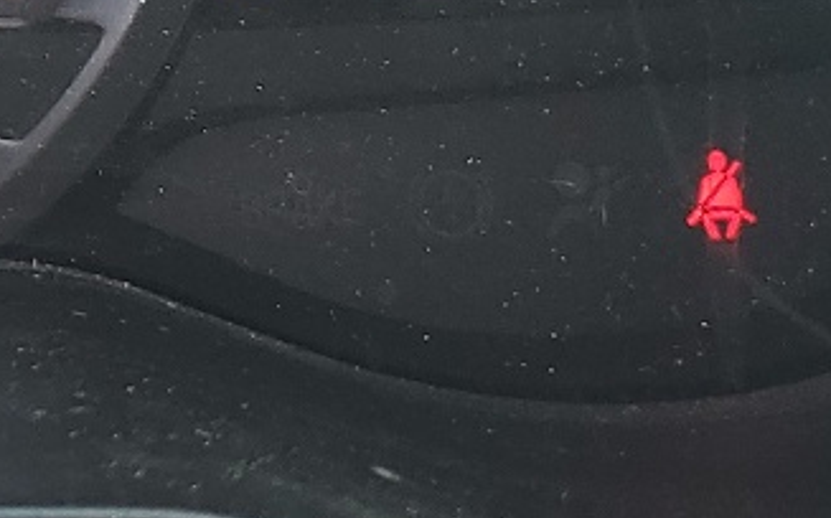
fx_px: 3056
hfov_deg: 14.4
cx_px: -442
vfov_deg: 9.4
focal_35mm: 135
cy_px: -333
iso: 52
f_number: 1.5
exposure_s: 1/60.2
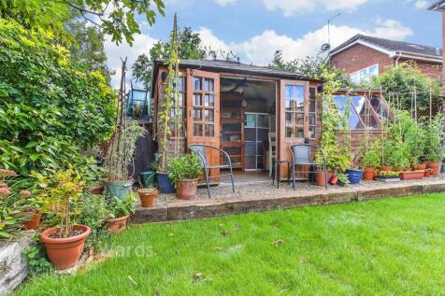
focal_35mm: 25
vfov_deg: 51.3
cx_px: 222
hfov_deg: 71.5
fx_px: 309
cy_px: 148
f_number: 8
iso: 160
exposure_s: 1/50
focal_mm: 17
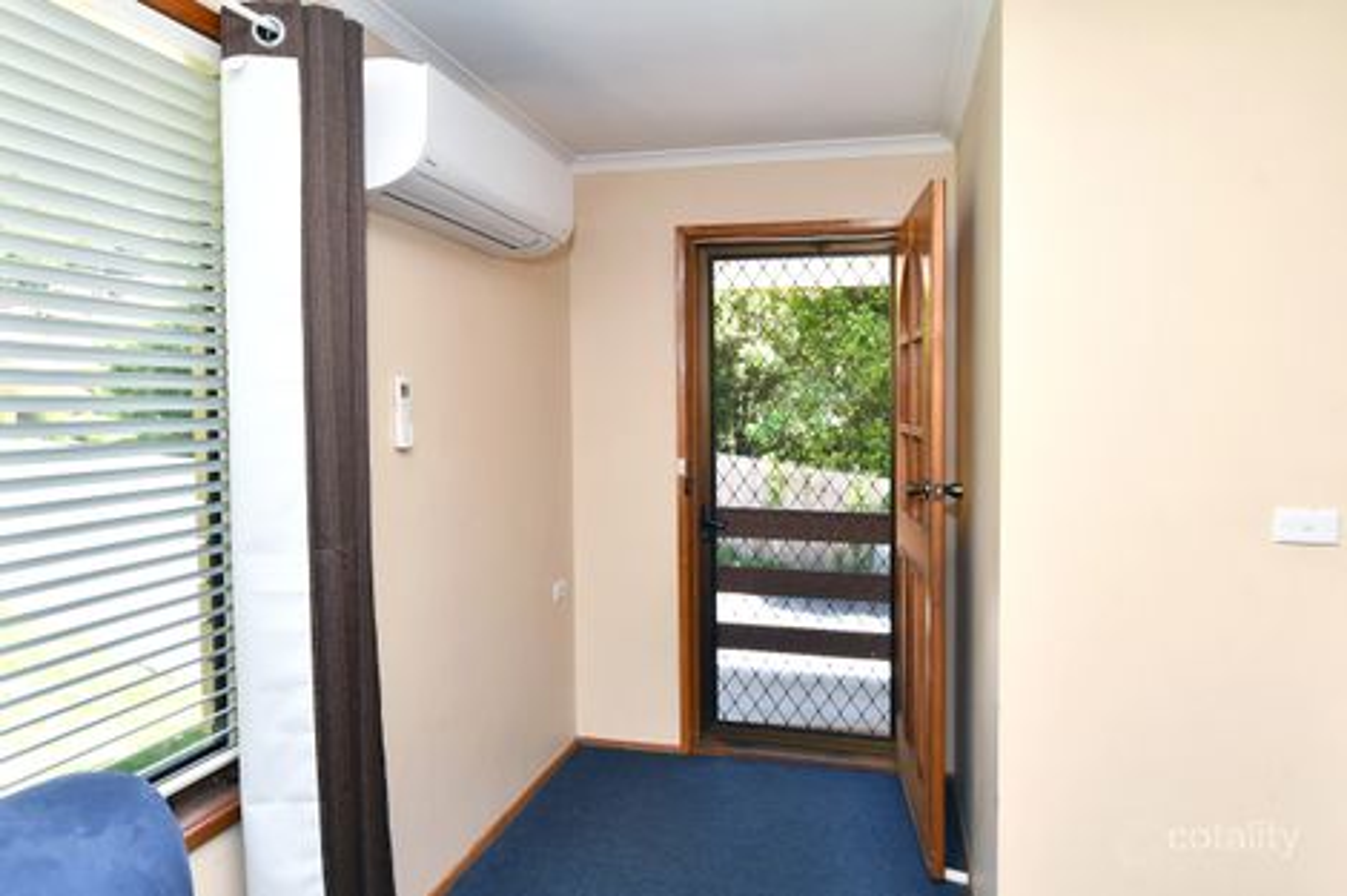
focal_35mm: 22
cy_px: 448
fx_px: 823
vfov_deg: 57.2
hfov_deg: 78.6
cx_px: 674
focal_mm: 15
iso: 400
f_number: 8
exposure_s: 1/60
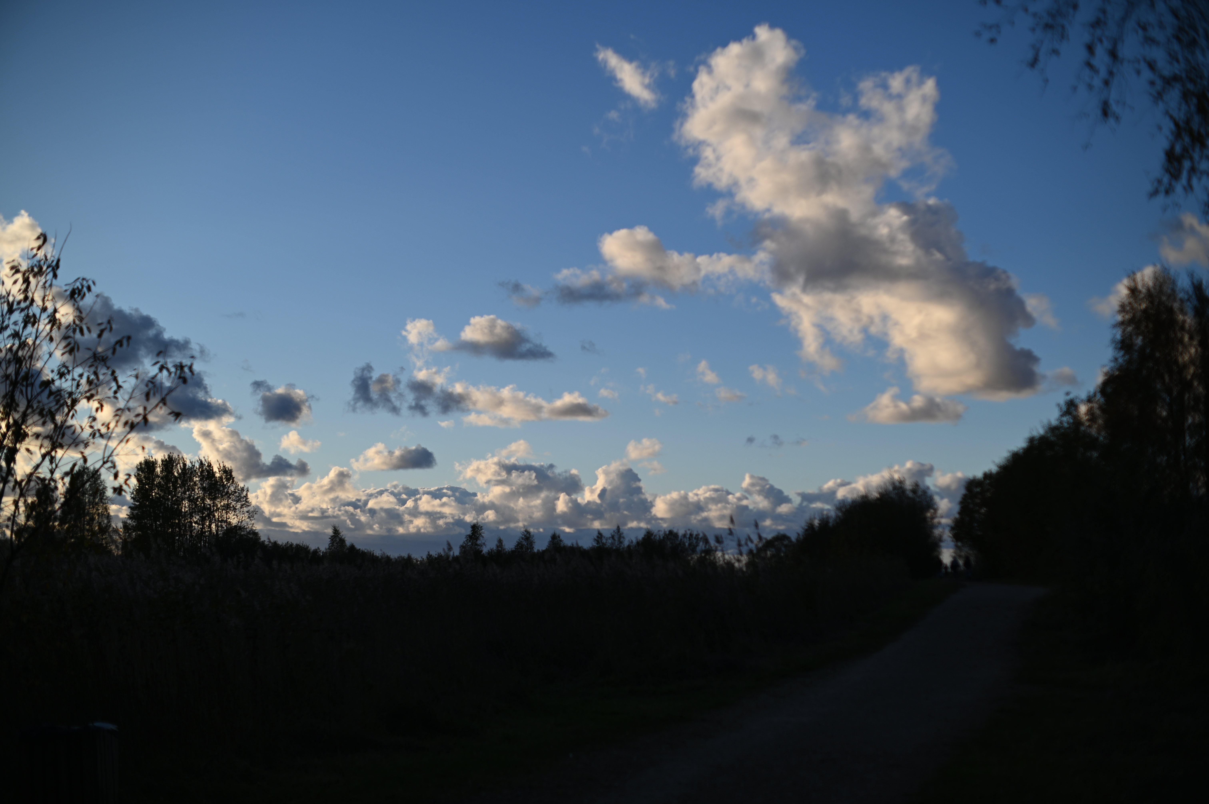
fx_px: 1678
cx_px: 604
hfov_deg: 39.6
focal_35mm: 50
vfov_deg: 27.0
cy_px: 402
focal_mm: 50
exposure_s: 1/6400
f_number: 1.4
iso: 100
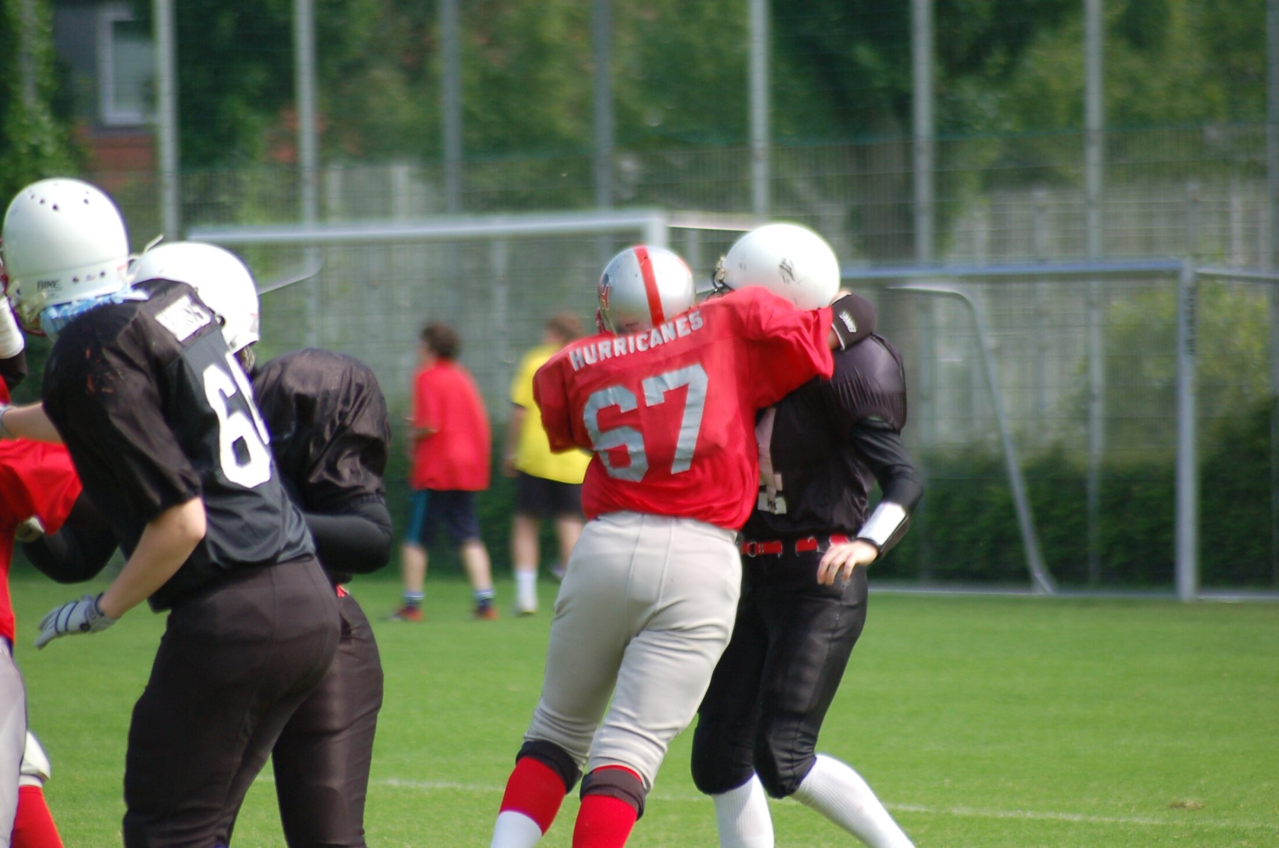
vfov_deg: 3.0
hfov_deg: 4.6
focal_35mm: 450
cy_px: 424
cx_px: 640
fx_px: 15957
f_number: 5.6
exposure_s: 1/800
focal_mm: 300
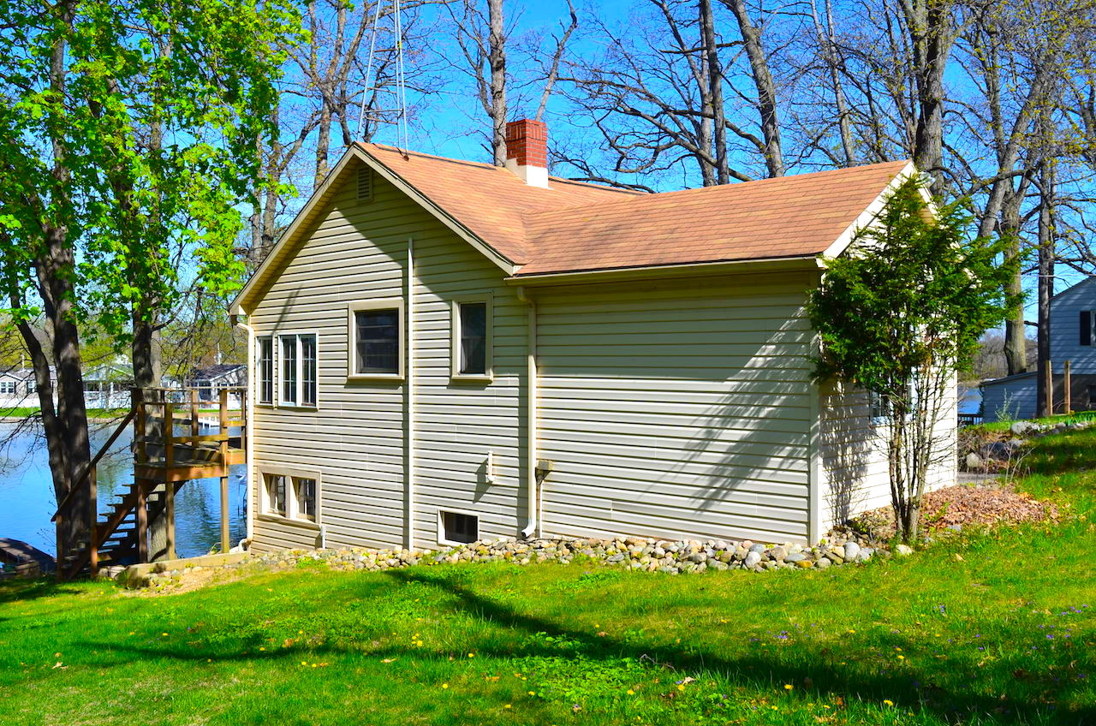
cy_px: 363
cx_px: 548
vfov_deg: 38.2
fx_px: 1048
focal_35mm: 34
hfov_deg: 55.2
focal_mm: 23
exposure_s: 1/320
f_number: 10
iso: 200
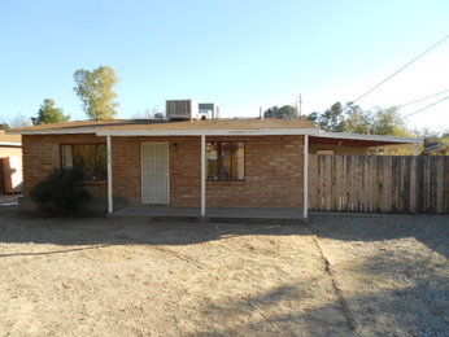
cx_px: 224
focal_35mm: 26
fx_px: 337
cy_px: 168
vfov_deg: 53.1
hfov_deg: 67.3
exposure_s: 1/320
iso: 80
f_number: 3.2
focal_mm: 4.6
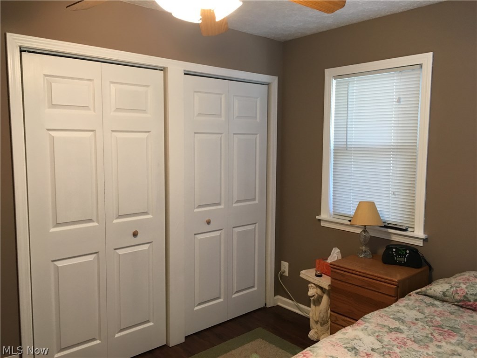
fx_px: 400
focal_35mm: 29
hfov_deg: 61.7
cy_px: 179
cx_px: 238
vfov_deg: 48.2
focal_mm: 4.15
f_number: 2.2
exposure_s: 1/30
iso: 100
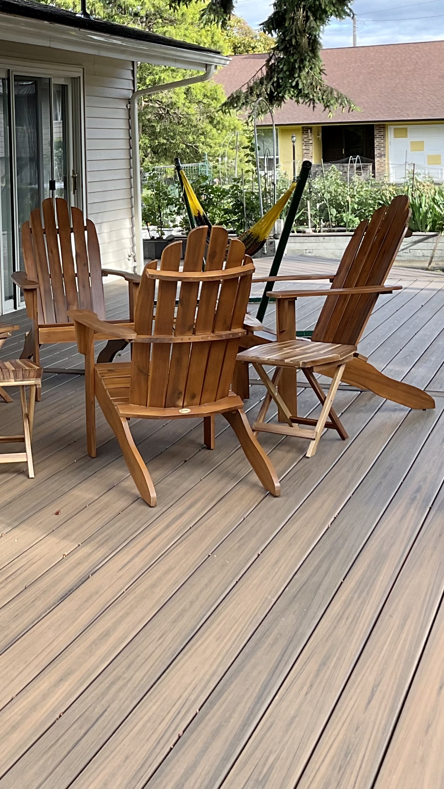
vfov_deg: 34.7
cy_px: 193
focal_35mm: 59
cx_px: 16
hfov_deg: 19.9
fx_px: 1234
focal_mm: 3
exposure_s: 1/218
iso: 16
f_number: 1.8
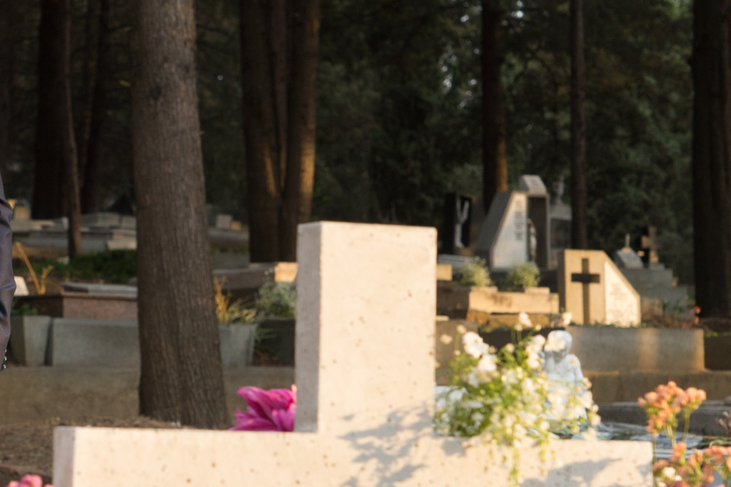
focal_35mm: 126
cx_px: -21
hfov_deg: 15.9
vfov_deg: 10.9
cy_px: 320
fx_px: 2558
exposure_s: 1/160
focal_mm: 52
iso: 800
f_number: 6.3
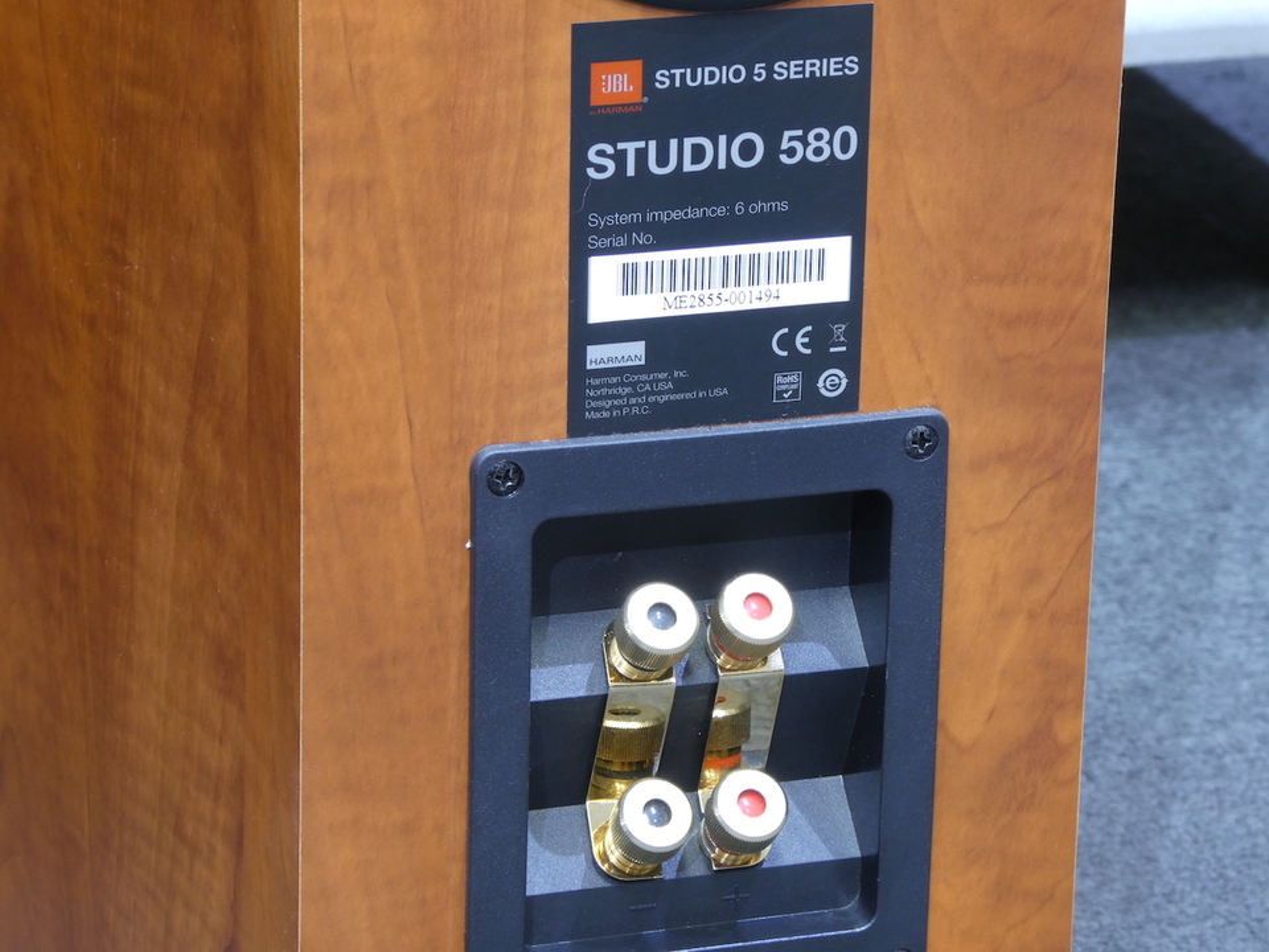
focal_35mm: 135
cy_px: 476
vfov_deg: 11.0
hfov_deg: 14.6
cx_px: 634
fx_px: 4949
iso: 200
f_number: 5.3
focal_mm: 24.2
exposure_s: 1/1.3
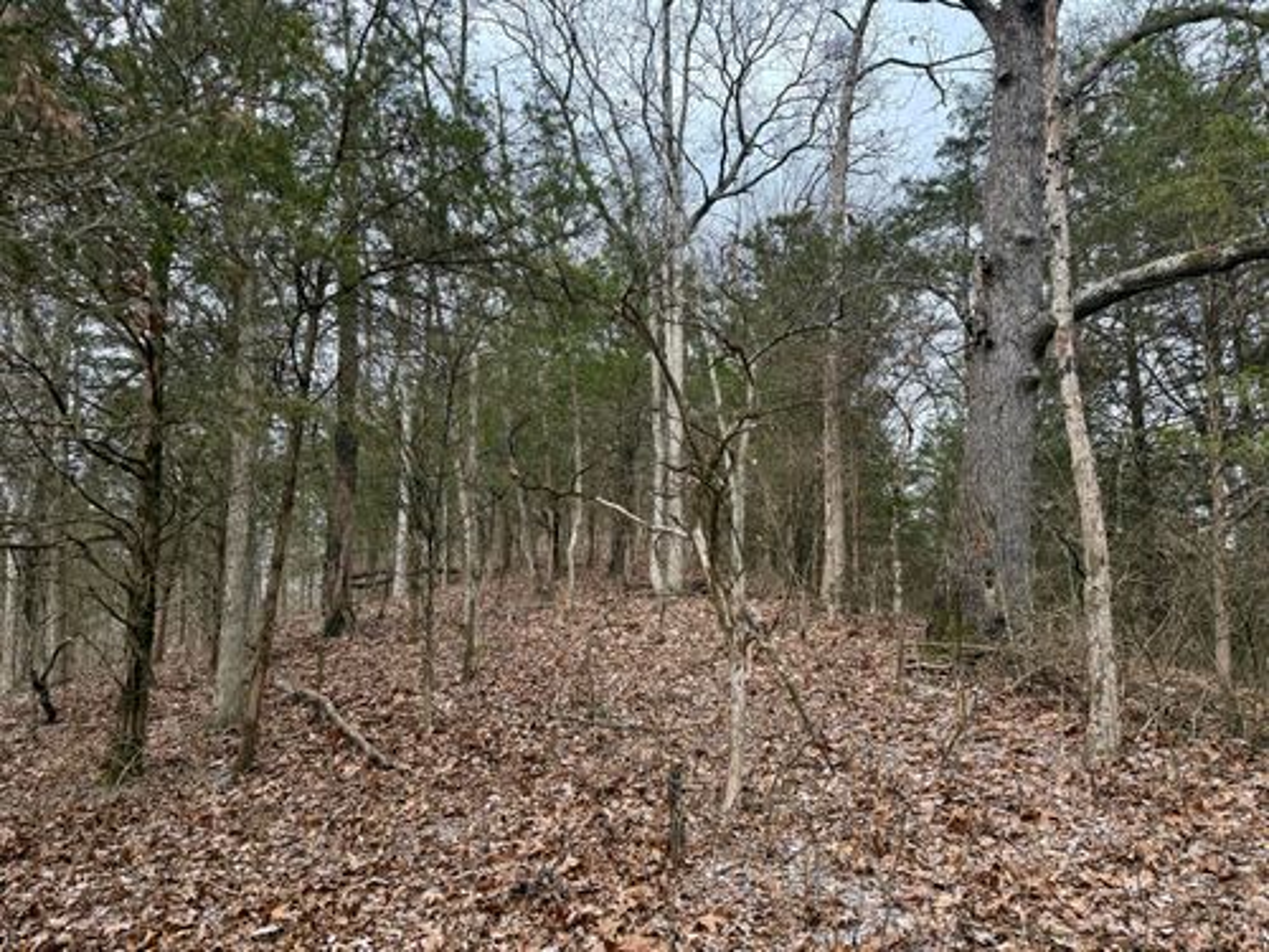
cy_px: 476
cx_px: 634
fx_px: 880
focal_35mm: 24
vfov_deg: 56.8
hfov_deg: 71.6
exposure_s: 1/166
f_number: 1.78
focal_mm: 6.76
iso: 200
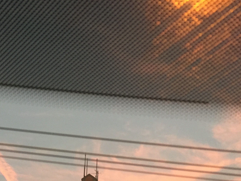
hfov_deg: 38.6
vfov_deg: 30.0
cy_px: 125
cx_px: 58
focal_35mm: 48
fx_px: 334
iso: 250
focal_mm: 4.15
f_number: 2.2
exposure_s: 1/20
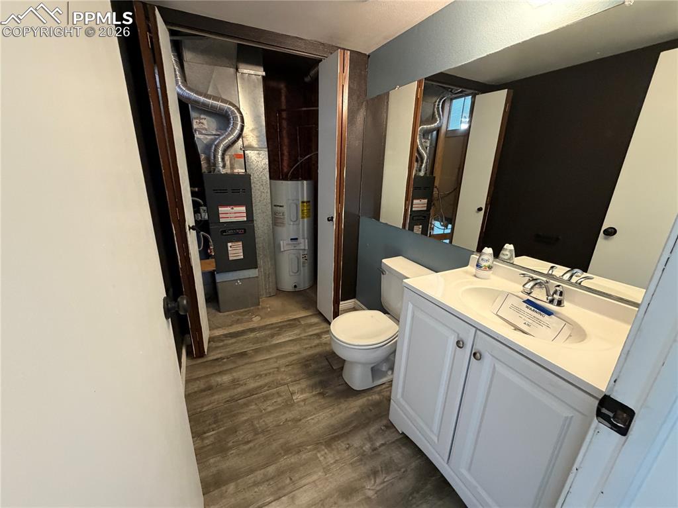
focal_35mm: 14
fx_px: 274
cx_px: 339
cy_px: 254
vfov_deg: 85.6
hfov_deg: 102.1
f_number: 2.2
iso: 500
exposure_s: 1/60
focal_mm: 2.22
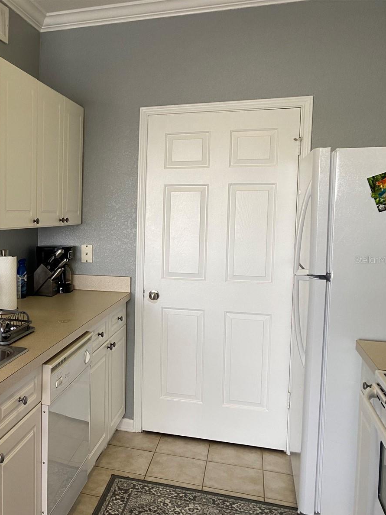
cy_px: 259
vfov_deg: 52.6
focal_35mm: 35
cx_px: 49
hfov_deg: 38.3
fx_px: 521
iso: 125
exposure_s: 1/60
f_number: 1.8
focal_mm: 4.25
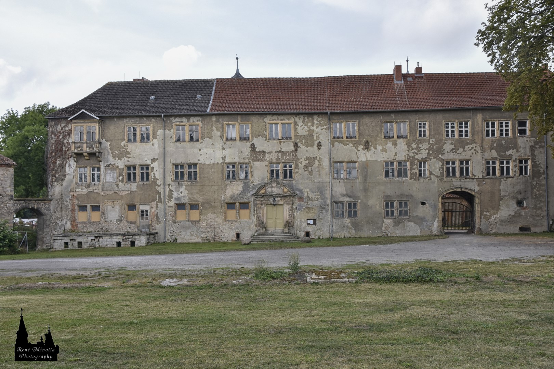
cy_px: 184
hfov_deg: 49.6
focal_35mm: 39
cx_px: 277
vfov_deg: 34.2
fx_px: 600
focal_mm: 26
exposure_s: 1/250
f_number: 8
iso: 200
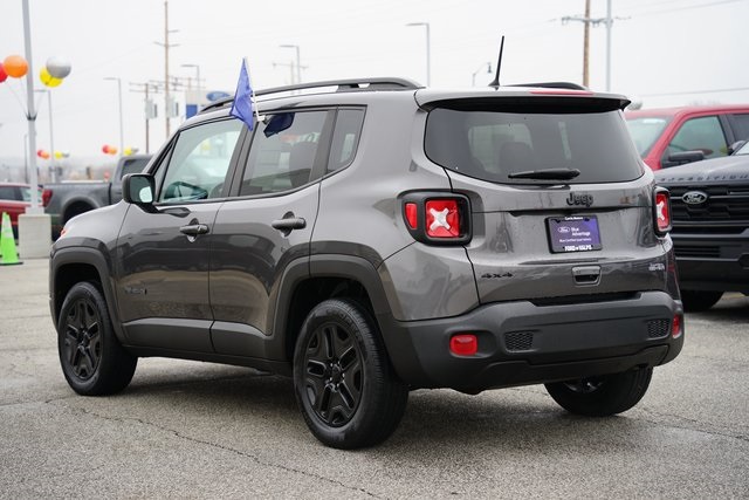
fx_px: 1415
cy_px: 250
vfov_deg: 20.0
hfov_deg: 29.6
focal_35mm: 68
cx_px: 374
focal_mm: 68
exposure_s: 1/80
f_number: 4
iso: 125
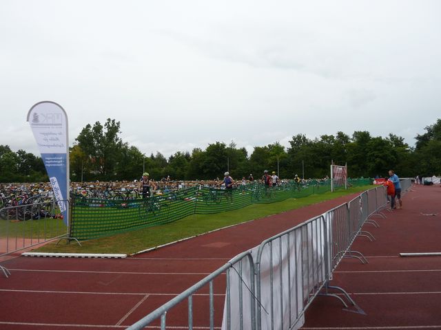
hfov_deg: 60.0
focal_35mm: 30
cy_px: 165
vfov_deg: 46.8
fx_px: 382
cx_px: 220
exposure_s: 1/800
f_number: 3.4
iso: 100
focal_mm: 5
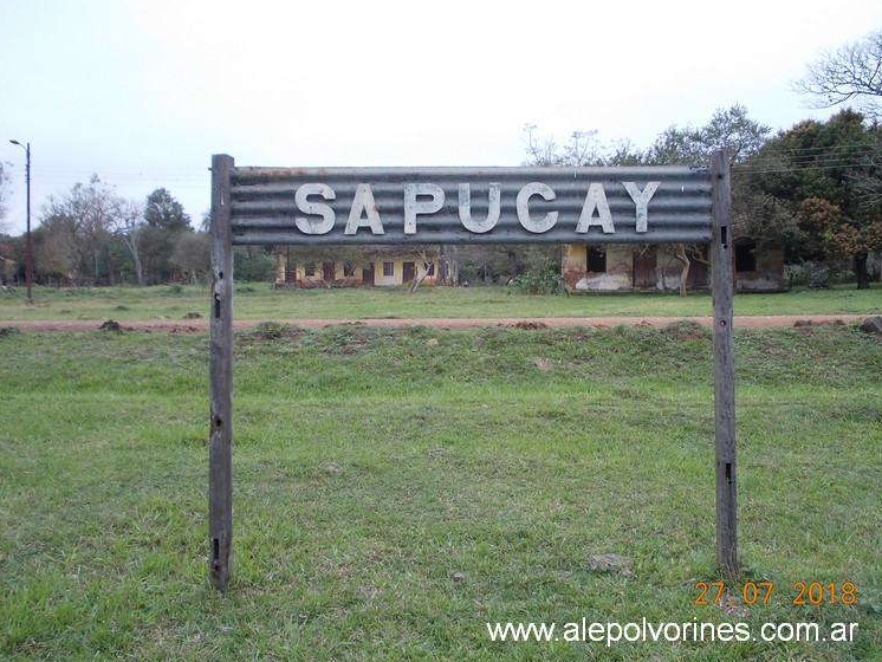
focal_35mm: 39
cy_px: 335
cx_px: 449
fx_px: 994
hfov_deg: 47.8
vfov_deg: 36.8
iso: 80
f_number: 3.1
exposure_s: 1/250
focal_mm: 5.3
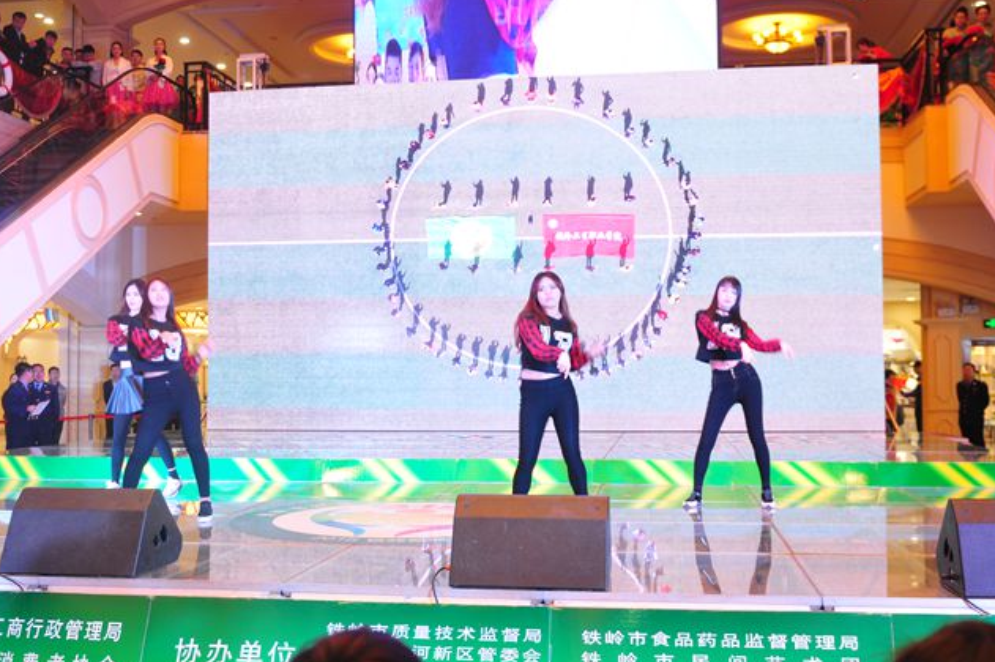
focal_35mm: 42
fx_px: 1160
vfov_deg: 31.9
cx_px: 486
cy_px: 323
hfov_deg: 46.4
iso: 400
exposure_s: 1/50
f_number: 2.8
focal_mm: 26
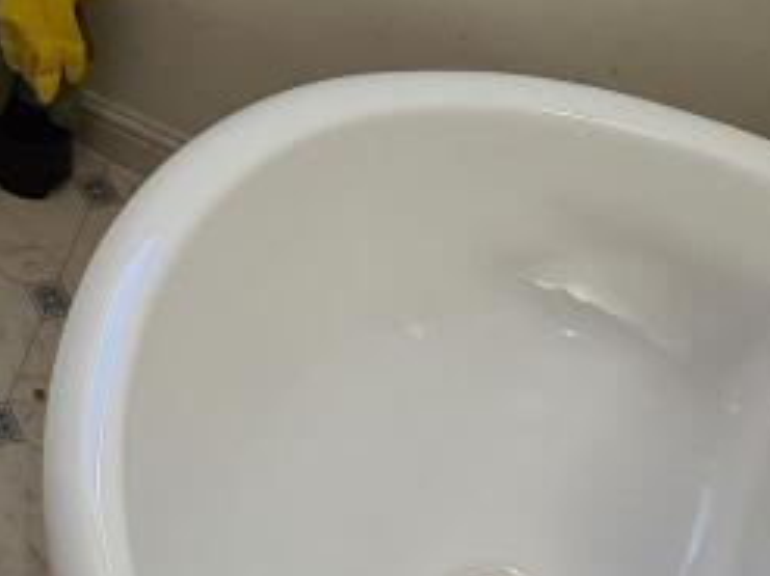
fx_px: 1201
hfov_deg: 23.0
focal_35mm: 54
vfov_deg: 20.9
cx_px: -555
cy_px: -383
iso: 80
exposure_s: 1/100
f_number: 2.2
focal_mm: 2.2
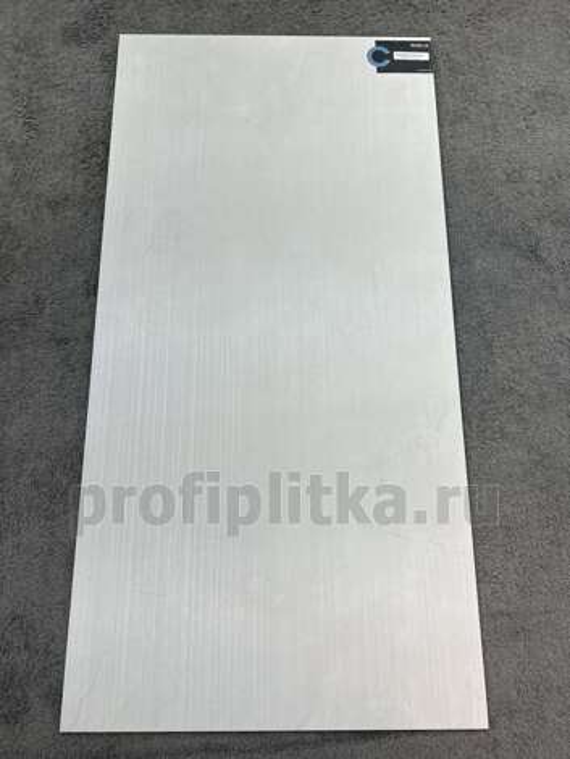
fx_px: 570
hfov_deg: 53.1
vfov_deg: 67.3
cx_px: 285
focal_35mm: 26
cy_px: 380
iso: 40
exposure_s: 1/120
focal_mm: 5.7
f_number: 1.5
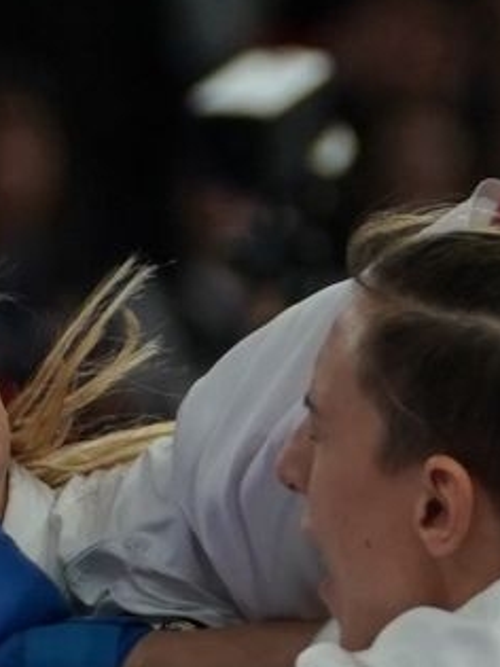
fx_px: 23281
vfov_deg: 1.6
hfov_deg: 1.2
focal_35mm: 1208
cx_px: 1072
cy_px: 870
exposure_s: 1/1000
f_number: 2.8
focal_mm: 147
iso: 1000
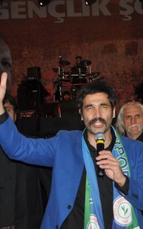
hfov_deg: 21.1
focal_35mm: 61
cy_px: 114
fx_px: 381
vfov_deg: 33.5
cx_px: 107
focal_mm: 26
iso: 200
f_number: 4.2
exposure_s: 1/60
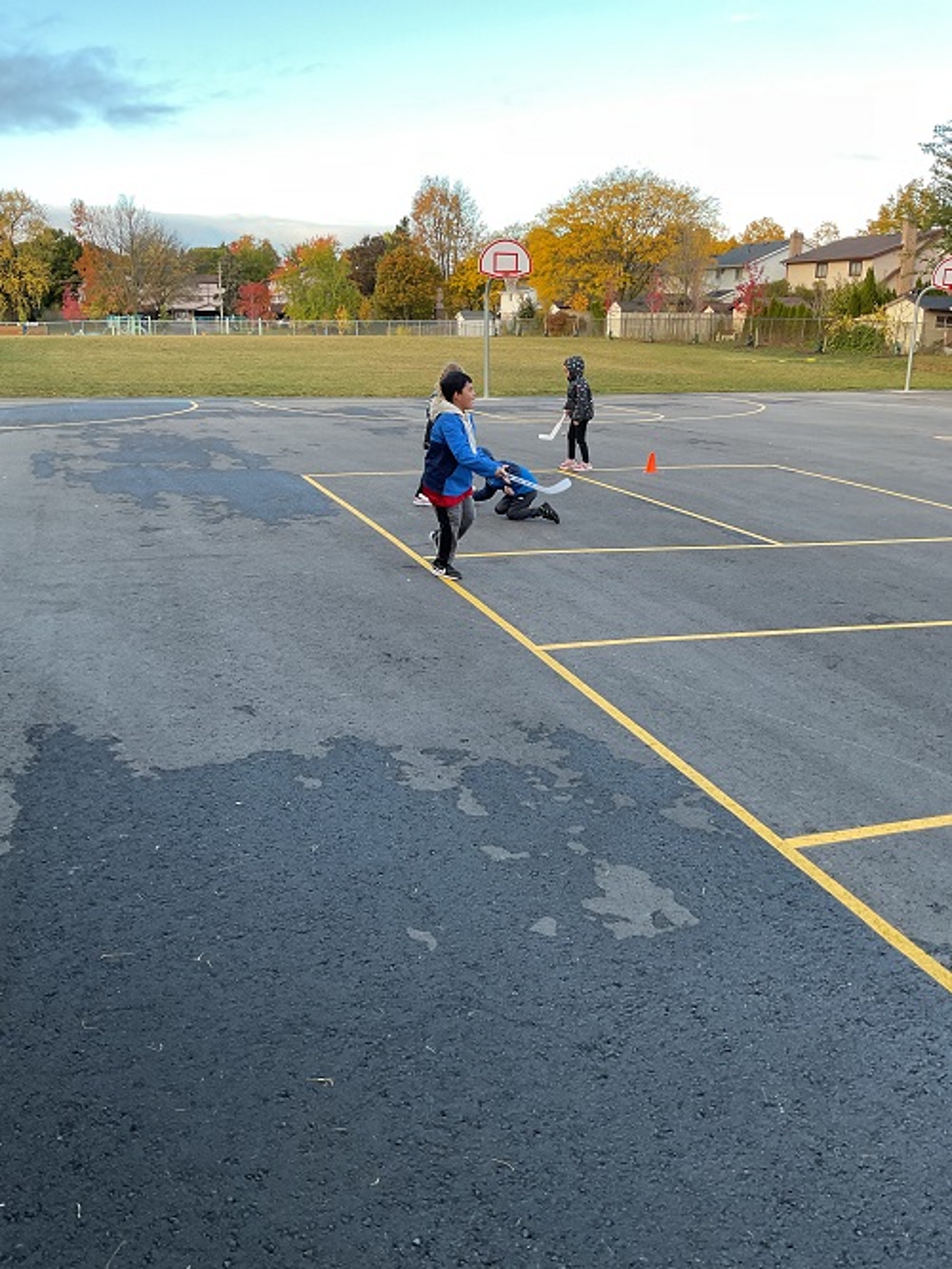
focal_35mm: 29
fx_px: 1063
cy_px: 634
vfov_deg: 61.6
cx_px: 476
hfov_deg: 48.3
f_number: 1.8
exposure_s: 1/120
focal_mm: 3
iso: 25
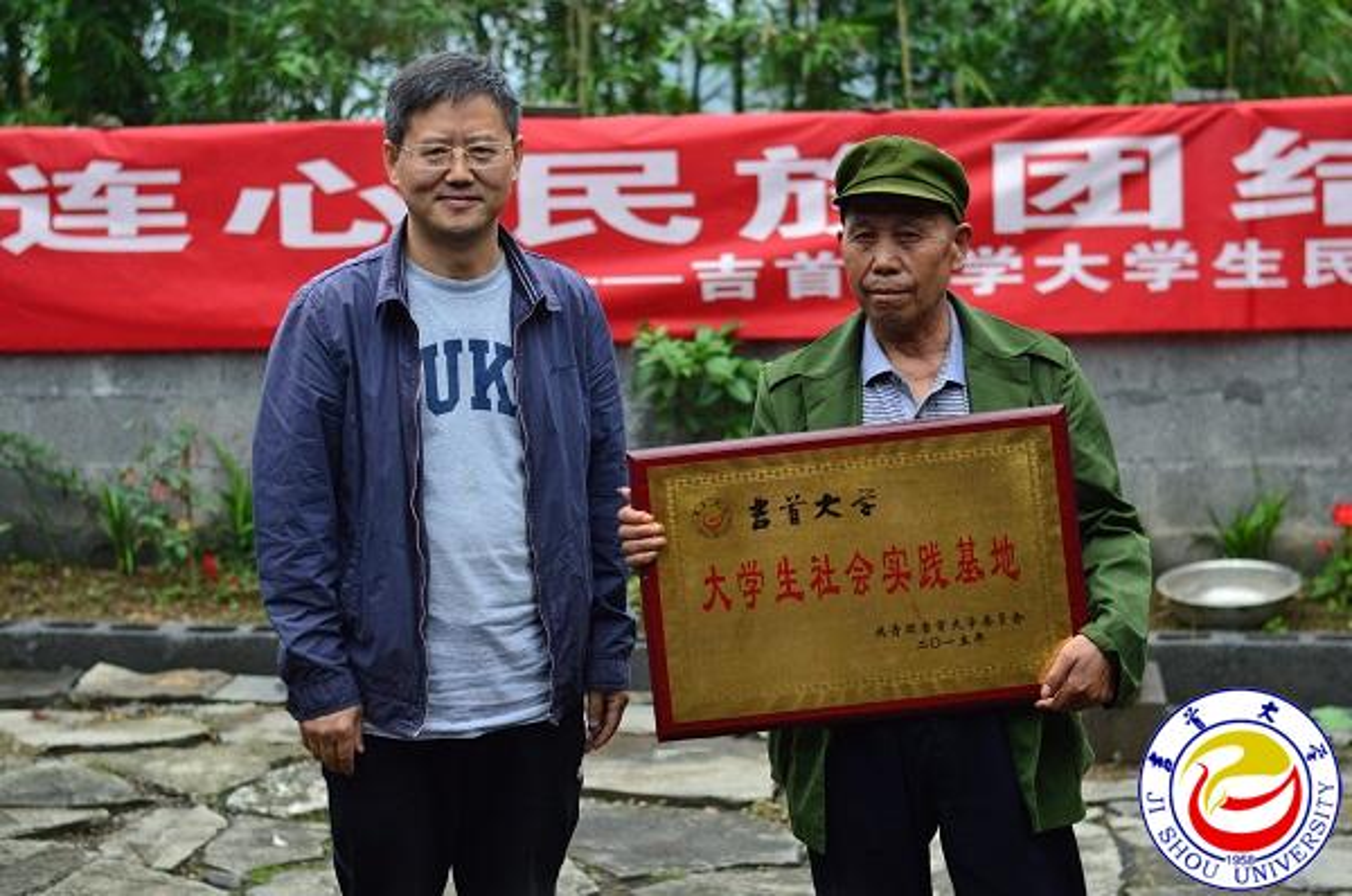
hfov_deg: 27.0
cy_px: 448
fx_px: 2812
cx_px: 676
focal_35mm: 75
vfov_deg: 18.1
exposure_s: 1/3200
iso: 400
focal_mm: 50
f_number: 1.8
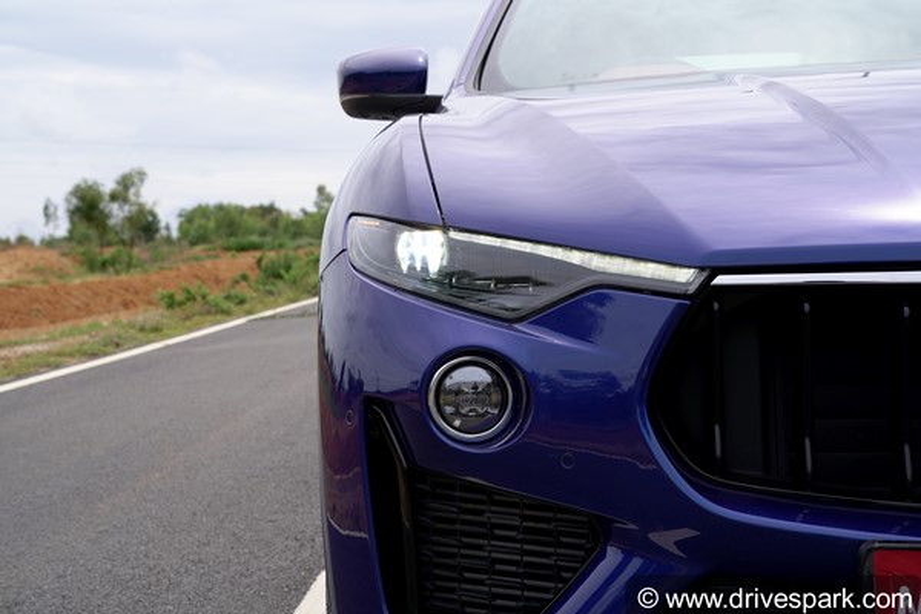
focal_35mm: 70
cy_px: 307
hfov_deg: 28.8
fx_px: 1791
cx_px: 460
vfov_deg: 19.5
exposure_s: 1/200
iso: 100
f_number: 10
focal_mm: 70
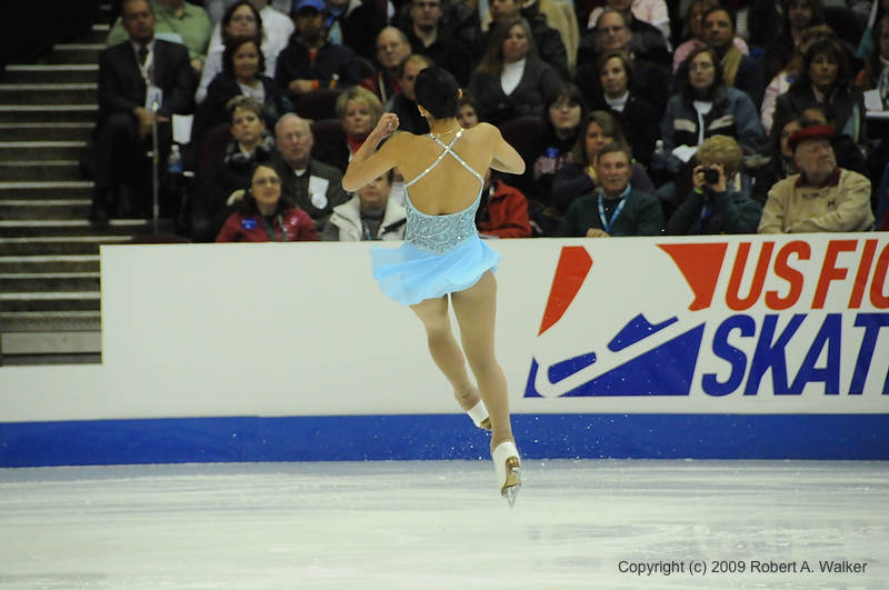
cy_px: 295
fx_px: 7398
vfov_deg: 4.6
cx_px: 444
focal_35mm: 300
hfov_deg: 6.9
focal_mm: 200
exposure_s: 1/800
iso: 3200
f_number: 5.6
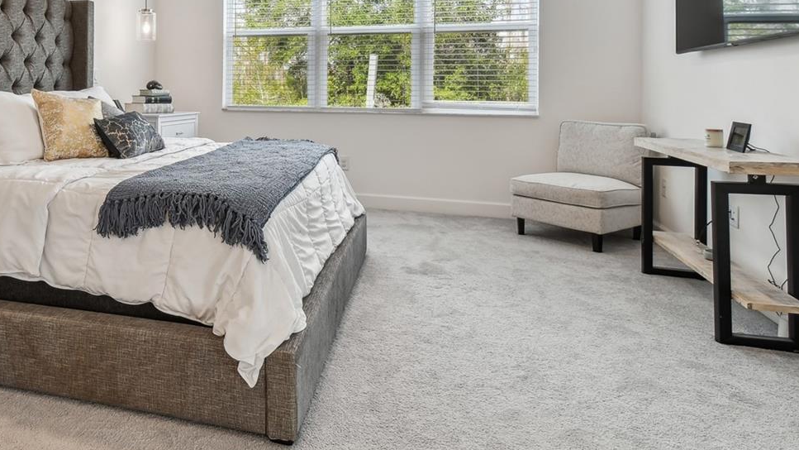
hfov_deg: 69.0
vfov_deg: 42.4
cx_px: 241
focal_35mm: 26
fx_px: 551
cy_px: 90
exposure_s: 1/6
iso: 100
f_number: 7.1
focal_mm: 10
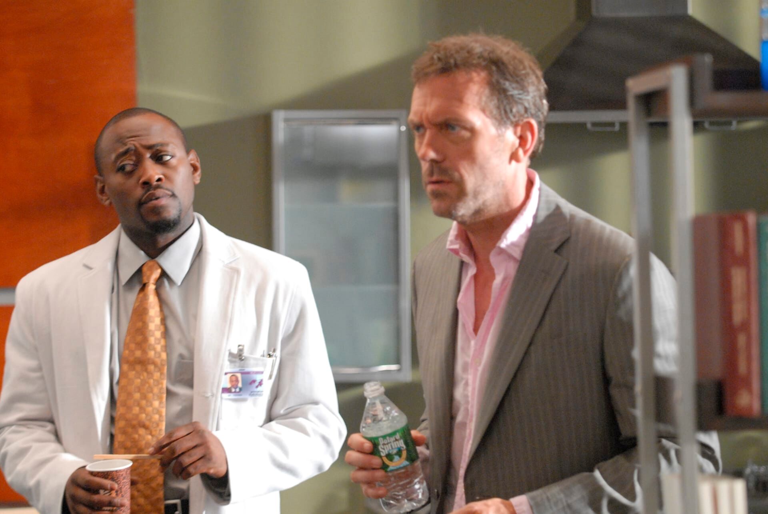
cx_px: 384
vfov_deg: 9.0
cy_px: 257
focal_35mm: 153
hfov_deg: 13.4
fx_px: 3268
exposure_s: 1/125
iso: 1600
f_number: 2.8
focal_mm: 102
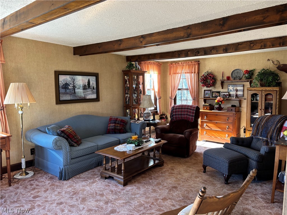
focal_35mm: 26
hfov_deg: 67.3
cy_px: 108
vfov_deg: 53.1
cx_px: 144
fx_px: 216
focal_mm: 5.96
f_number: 1.6
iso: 125
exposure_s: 1/77
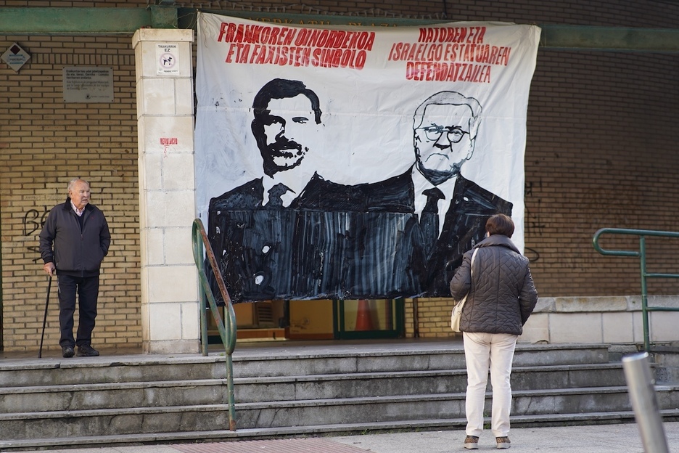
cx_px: 340
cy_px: 226
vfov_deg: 16.1
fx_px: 1603
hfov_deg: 23.9
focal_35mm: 85
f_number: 2.2
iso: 125
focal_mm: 85
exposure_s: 1/320
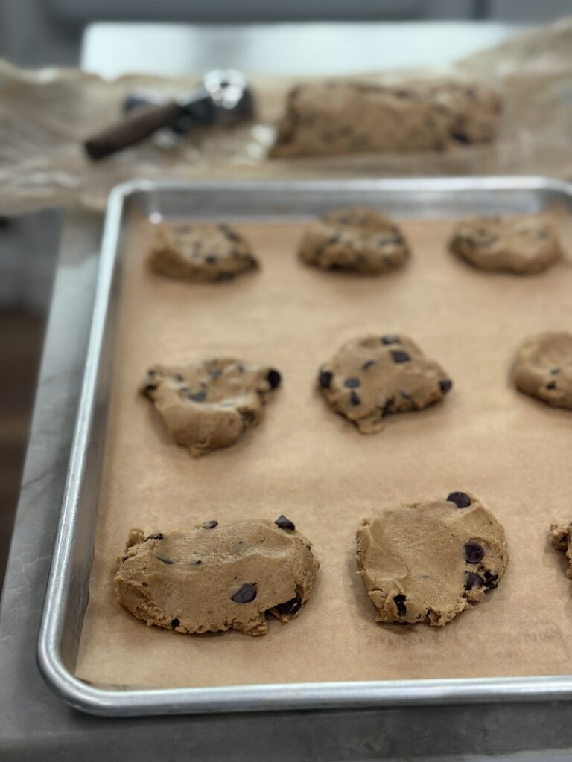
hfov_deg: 30.3
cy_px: 381
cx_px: 286
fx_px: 1058
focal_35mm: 48
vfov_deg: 39.7
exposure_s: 1/60
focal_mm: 6.76
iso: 160
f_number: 1.78
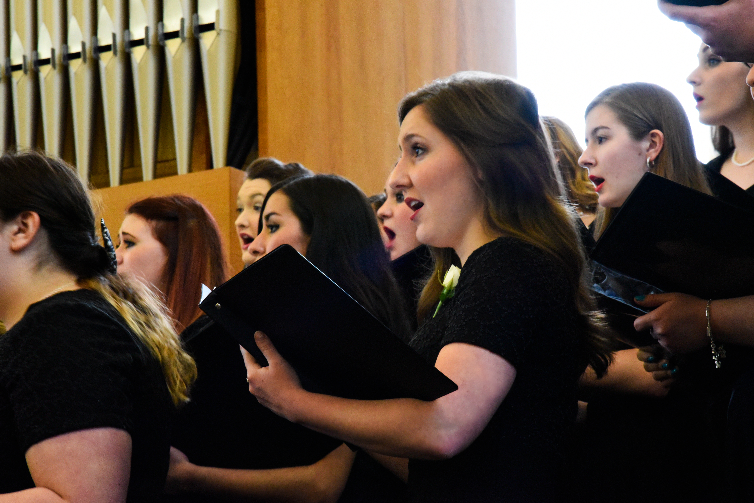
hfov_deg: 17.1
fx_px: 2514
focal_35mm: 120
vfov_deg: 11.4
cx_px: 377
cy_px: 252
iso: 12800
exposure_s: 1/15
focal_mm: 120
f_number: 16
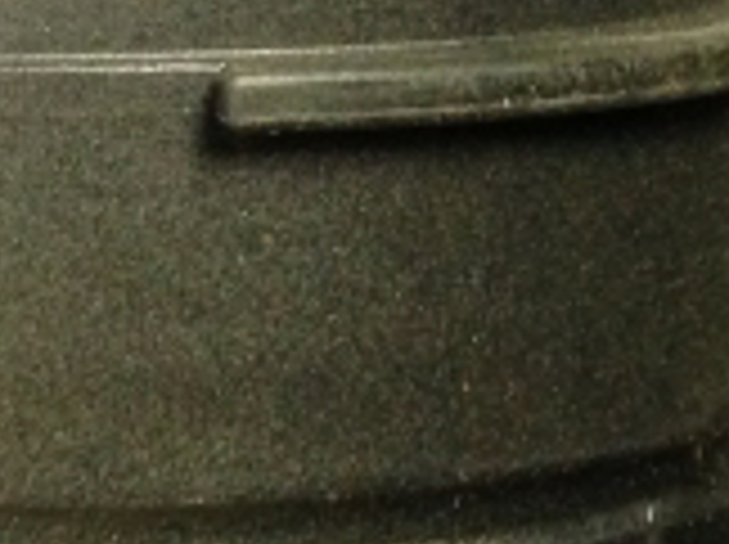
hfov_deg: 11.7
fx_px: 3428
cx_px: -324
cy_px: -252
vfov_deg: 8.9
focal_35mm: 163
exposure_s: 1/20
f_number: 2.4
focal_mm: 4.12
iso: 250
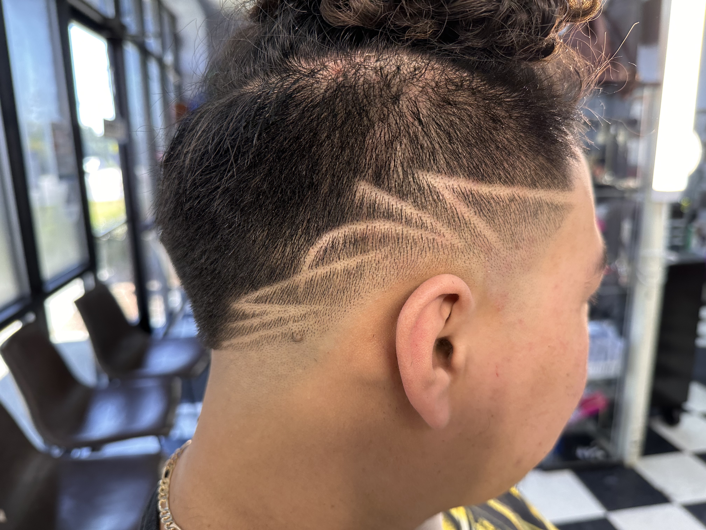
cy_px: 265
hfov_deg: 71.6
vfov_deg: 56.8
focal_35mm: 24
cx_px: 353
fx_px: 489
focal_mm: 6.86
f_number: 1.78
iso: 200
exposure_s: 1/120
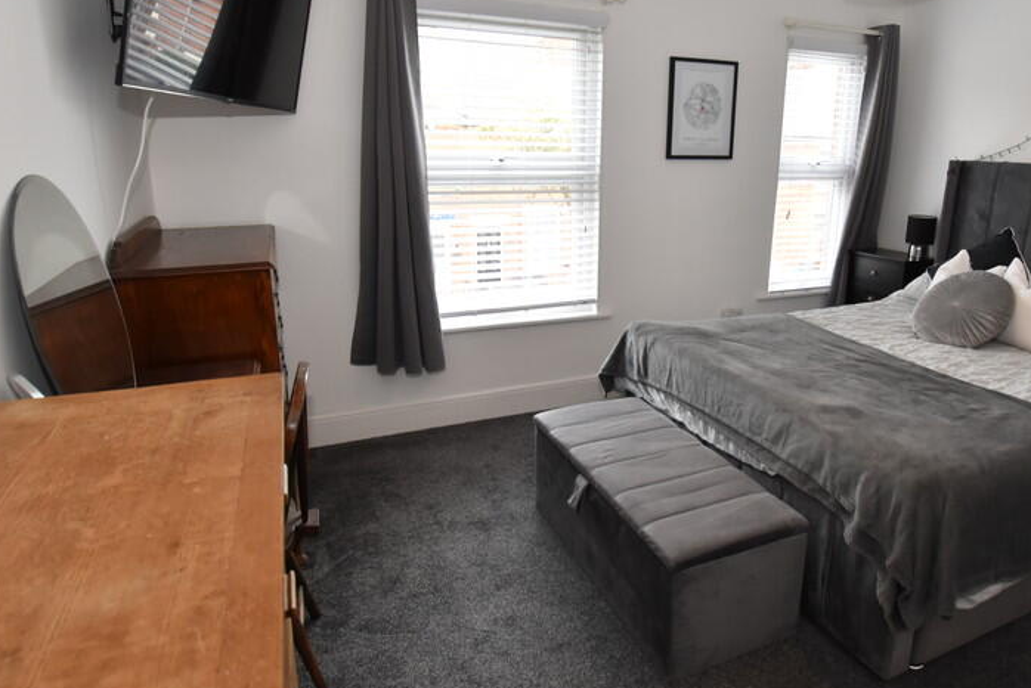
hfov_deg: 78.0
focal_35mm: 22
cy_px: 293
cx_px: 595
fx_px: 630
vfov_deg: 57.0
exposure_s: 1/100
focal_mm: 10
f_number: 5
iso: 800
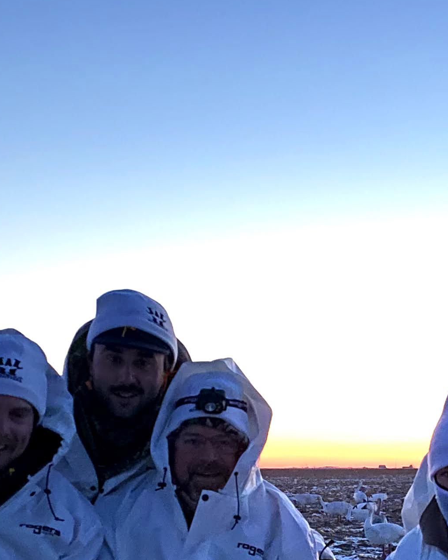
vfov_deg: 23.5
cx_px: 307
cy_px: 457
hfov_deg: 19.1
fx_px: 1326
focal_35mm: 80
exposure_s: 1/8
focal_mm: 4.25
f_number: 1.8
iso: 2000
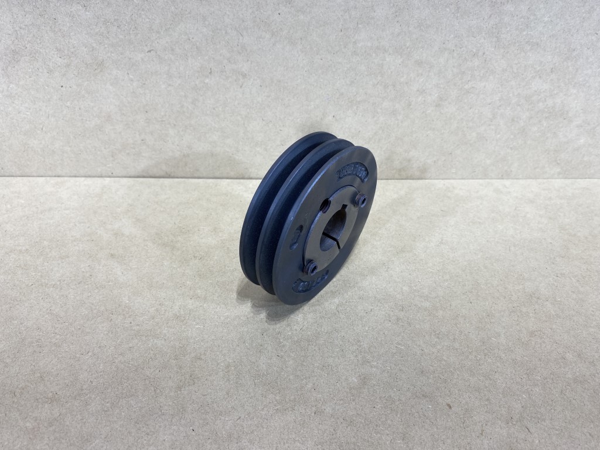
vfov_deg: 53.1
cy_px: 225
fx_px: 451
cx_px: 300
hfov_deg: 67.3
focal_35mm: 26
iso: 32
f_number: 1.8
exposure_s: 1/147
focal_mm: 4.25
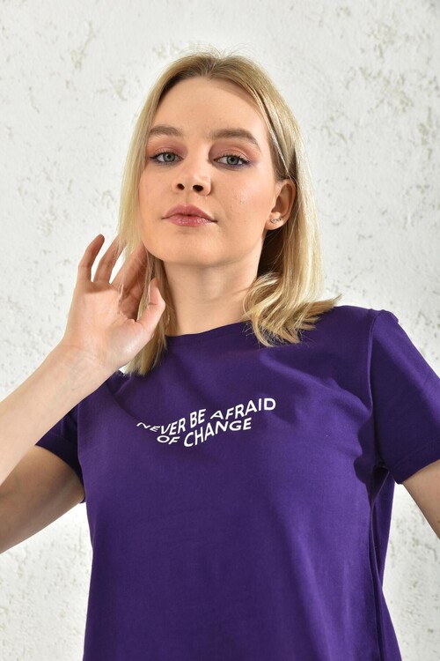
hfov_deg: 29.2
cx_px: 220
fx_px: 843
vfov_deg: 42.7
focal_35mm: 46
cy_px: 330
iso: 100
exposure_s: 1/160
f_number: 7.1
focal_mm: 46
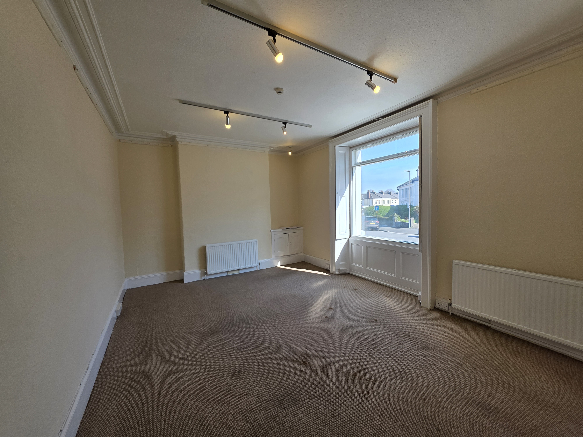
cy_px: 218
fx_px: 219
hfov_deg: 106.2
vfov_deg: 89.9
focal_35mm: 13
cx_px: 292
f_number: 1.9
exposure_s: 1/318
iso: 40
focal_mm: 2.2
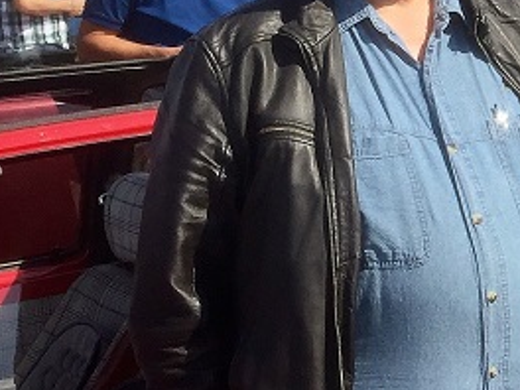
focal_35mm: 110
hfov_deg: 15.9
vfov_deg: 13.3
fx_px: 1652
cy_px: -14
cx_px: 863
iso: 32
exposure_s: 1/1276
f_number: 2.2
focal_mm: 4.15
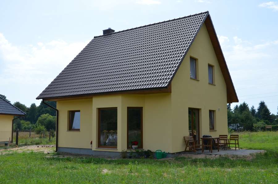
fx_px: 301
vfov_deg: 34.1
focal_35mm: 39
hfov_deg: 49.6
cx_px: 139
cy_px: 92
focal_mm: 26
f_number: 11
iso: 400
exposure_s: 1/500
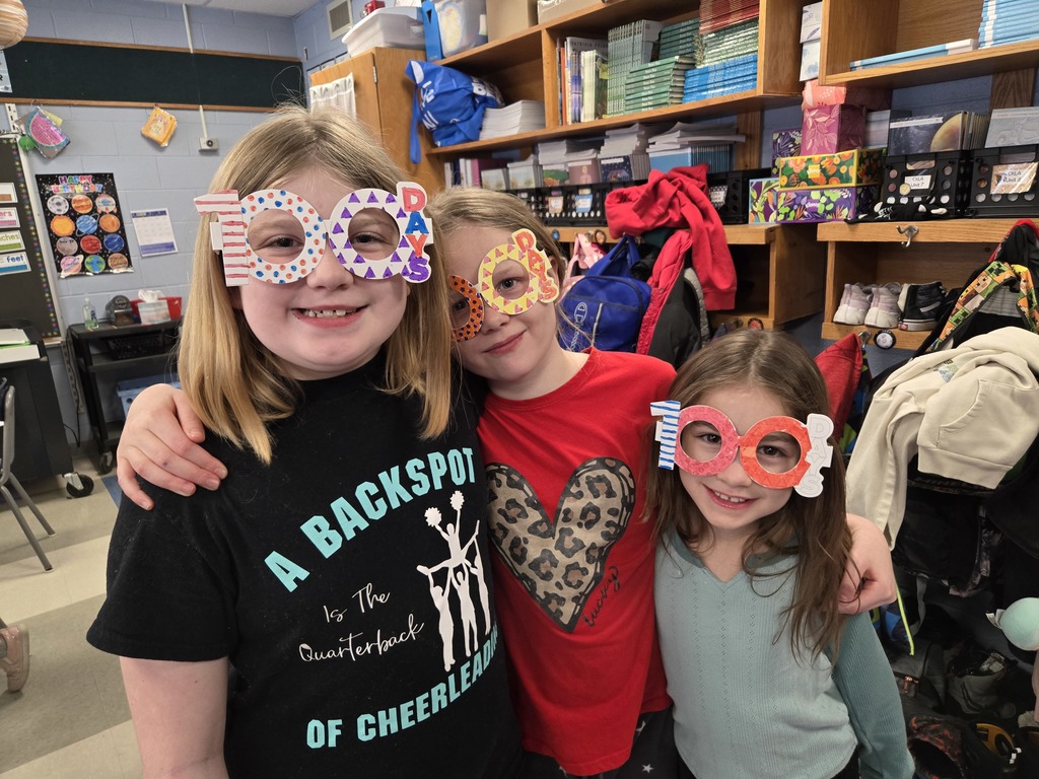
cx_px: 520
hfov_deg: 73.9
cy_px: 390
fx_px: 690
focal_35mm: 23
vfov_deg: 58.9
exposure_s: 1/120
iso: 400
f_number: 1.8
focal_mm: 5.4
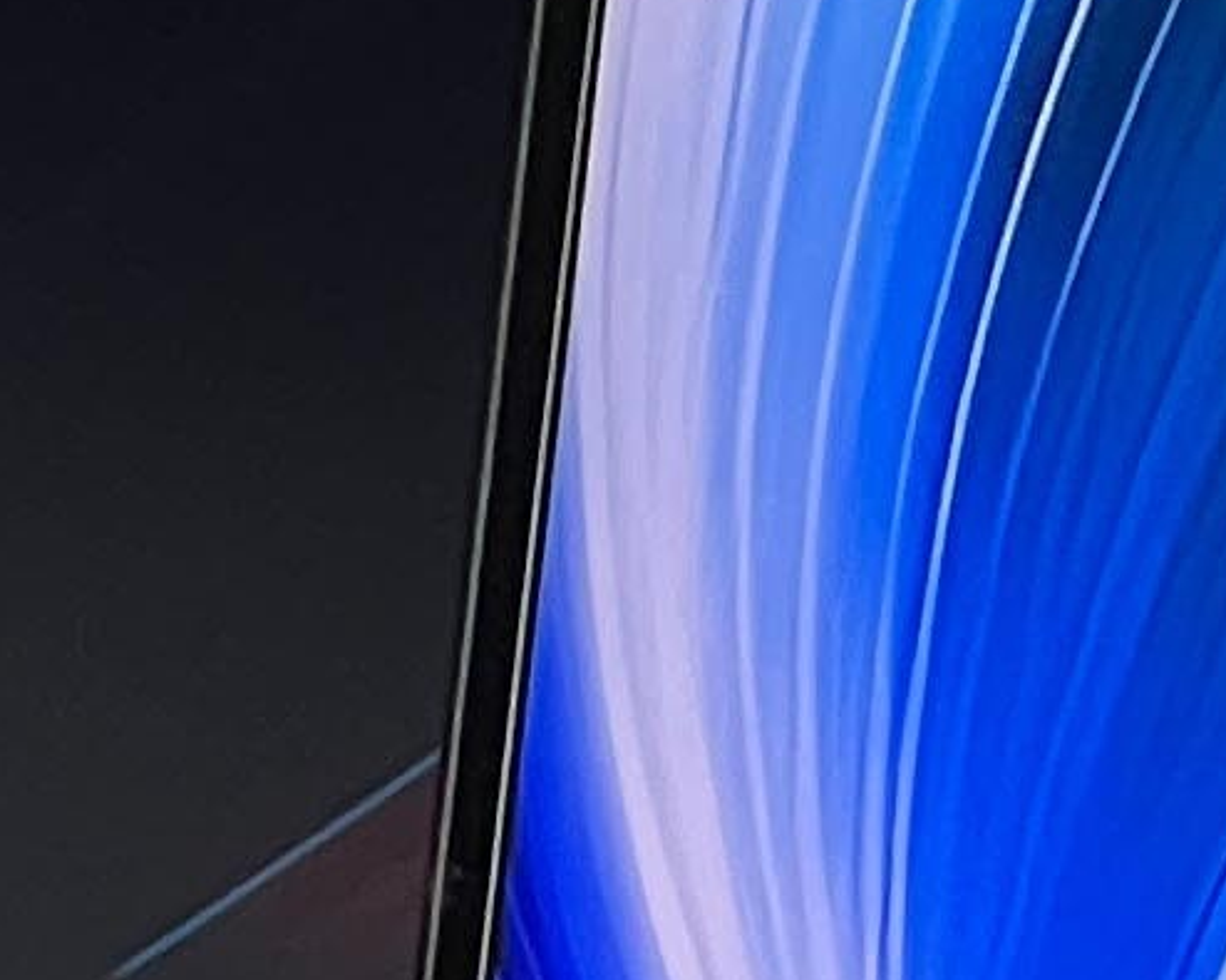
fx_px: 22275
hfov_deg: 3.1
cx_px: 2450
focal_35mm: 614
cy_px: 3238
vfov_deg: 2.5
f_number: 2.8
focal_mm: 9
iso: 200
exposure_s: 1/77
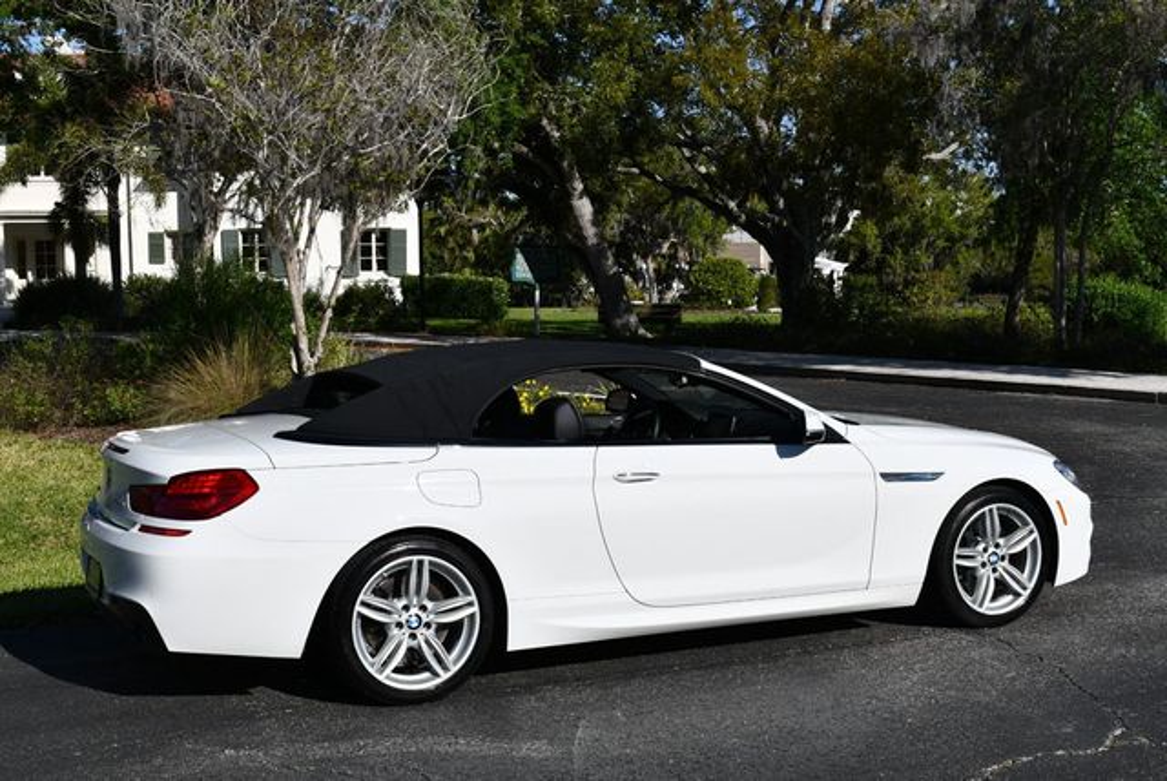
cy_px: 390
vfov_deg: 28.1
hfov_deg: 41.1
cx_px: 584
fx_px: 1557
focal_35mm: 48
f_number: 9
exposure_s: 1/320
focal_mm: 24
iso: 100
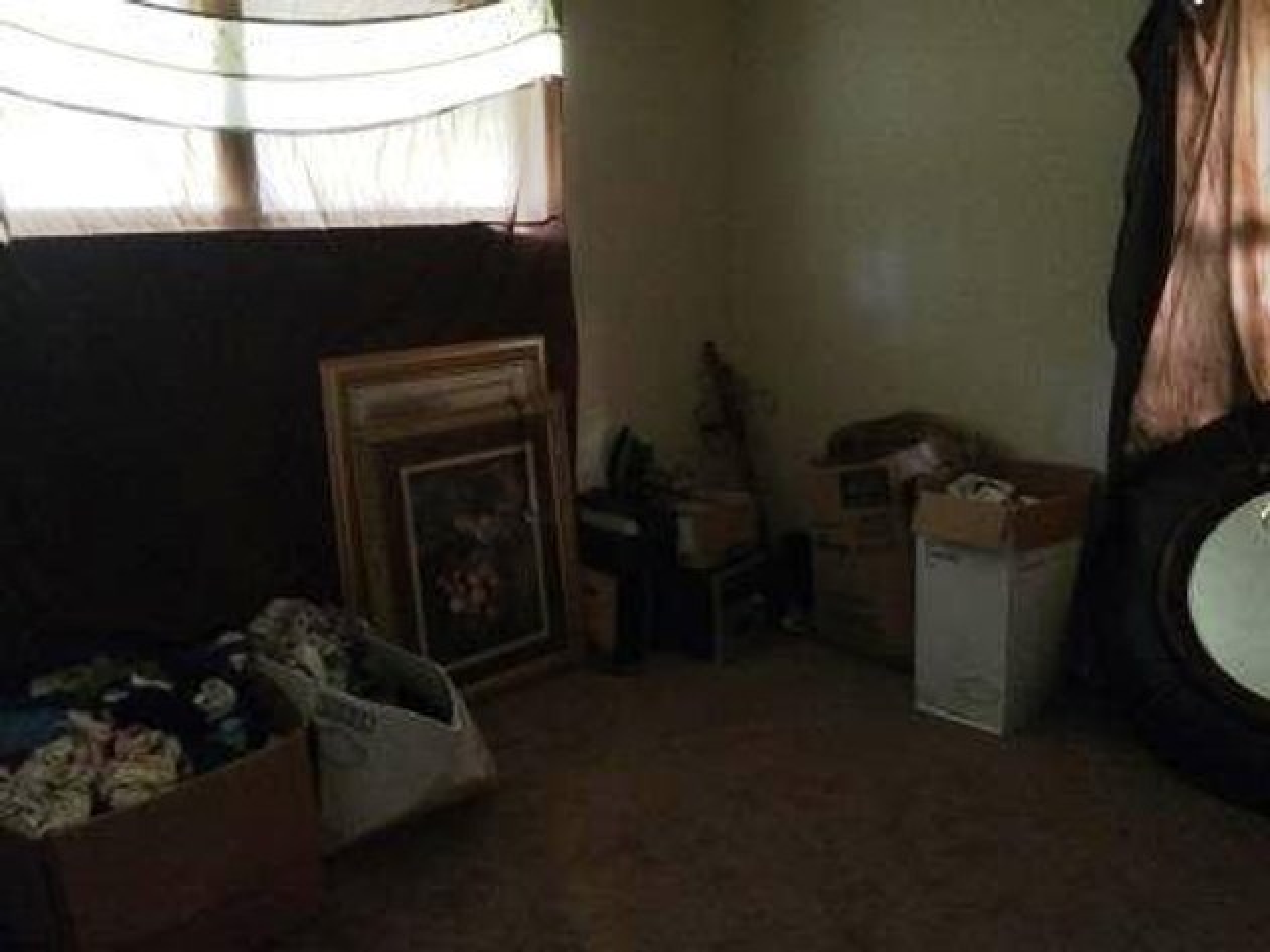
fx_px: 1064
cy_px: 476
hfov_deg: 61.7
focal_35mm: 29
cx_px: 635
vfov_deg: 48.2
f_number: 2.2
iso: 640
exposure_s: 1/15
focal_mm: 4.15
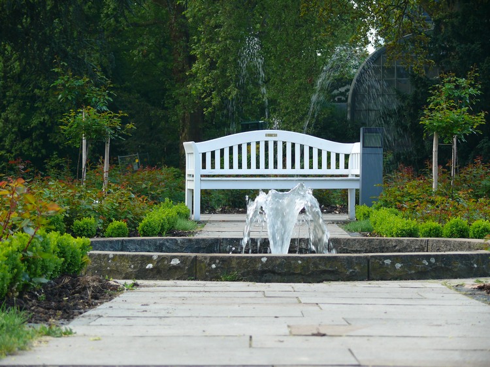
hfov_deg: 15.9
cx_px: 245
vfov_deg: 11.9
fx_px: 1755
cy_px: 184
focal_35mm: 124
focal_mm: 26.3
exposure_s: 1/100
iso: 100
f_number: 3.6
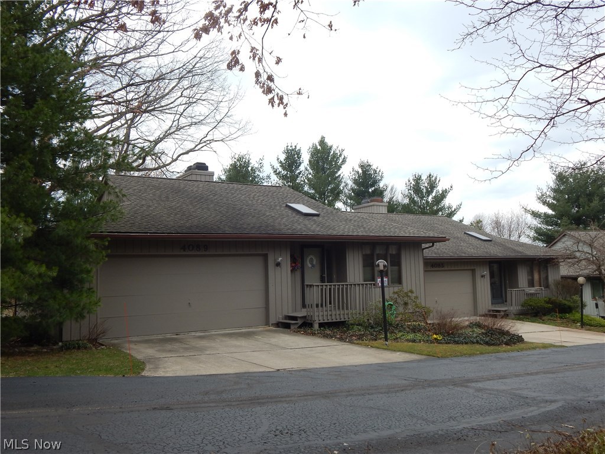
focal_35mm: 31
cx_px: 302
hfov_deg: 58.4
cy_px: 227
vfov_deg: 45.4
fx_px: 542
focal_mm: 5.6
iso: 125
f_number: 3.2
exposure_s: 1/640
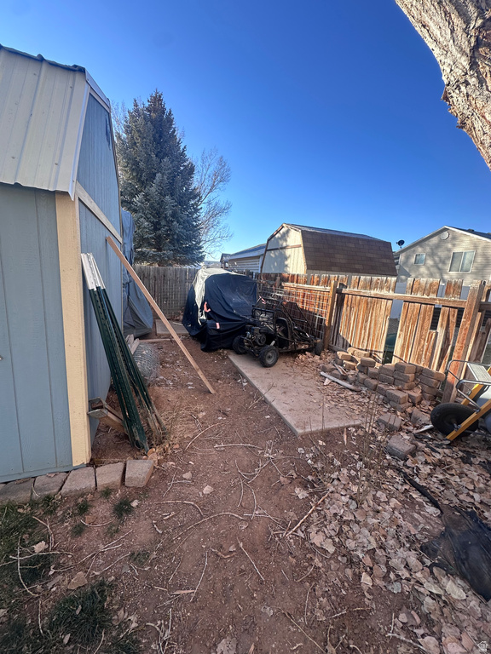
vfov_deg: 102.1
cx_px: 246
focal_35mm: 14
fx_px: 265
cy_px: 327
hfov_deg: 85.7
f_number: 2.2
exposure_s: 1/511
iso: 40
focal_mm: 2.22
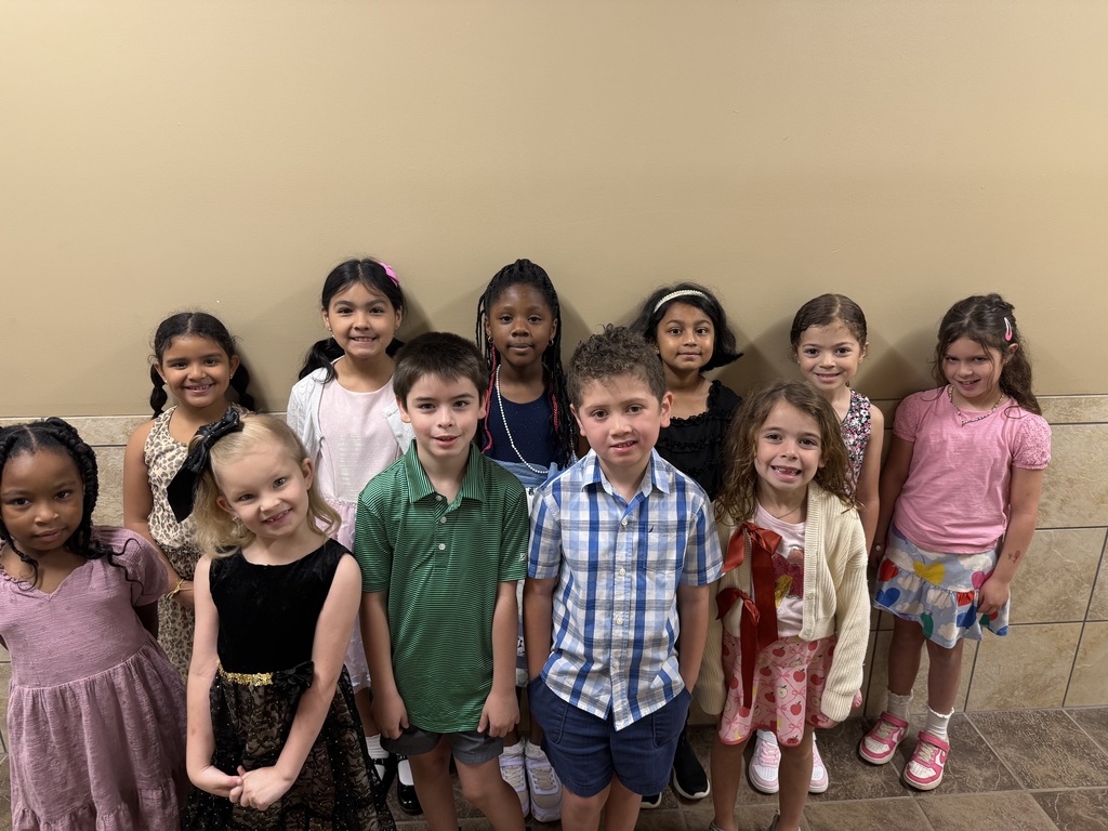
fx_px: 768
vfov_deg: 56.8
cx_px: 554
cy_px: 416
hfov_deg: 71.6
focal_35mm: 24
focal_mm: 6.76
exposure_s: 1/72
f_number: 1.78
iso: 200
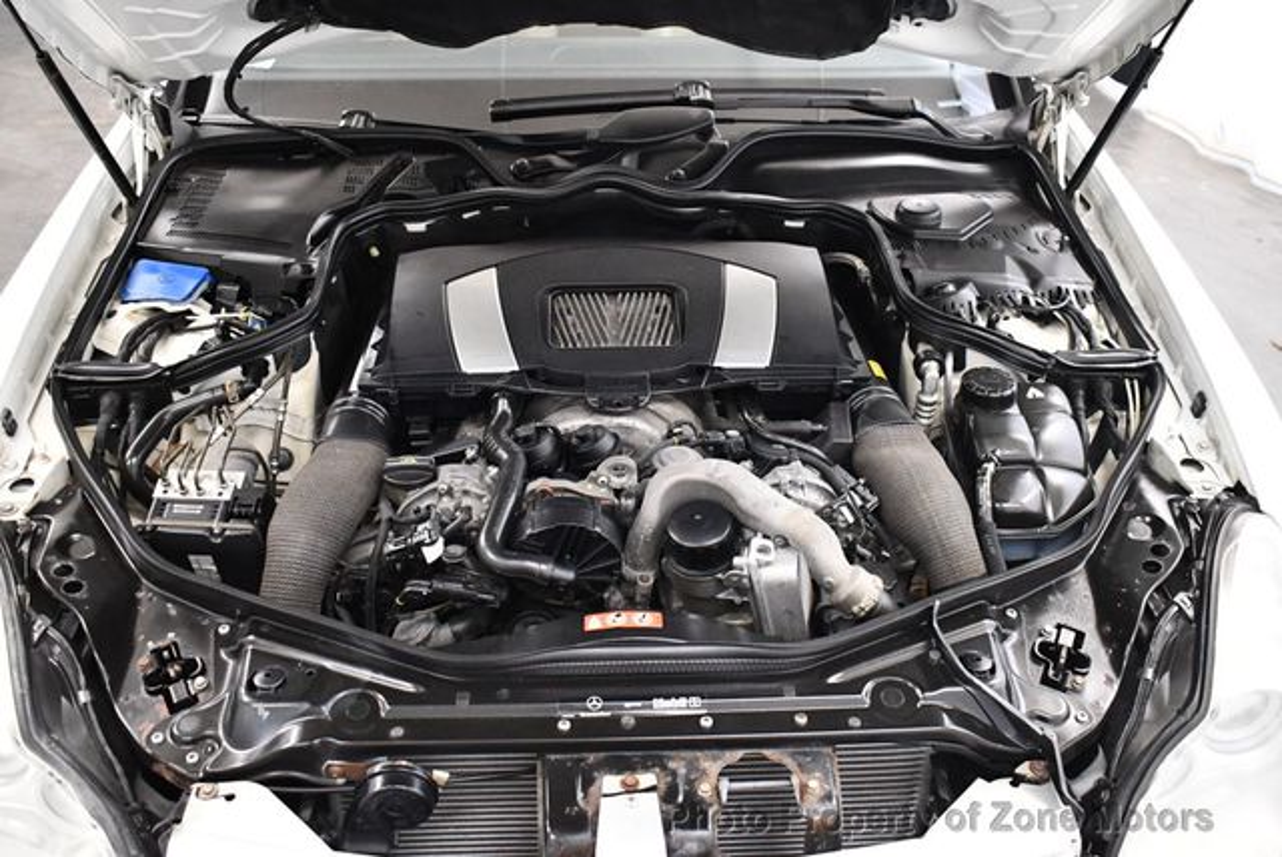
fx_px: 1283
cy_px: 428
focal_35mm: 36
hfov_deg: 53.1
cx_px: 641
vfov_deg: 36.9
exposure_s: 1/125
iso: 3200
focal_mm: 18
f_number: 3.5
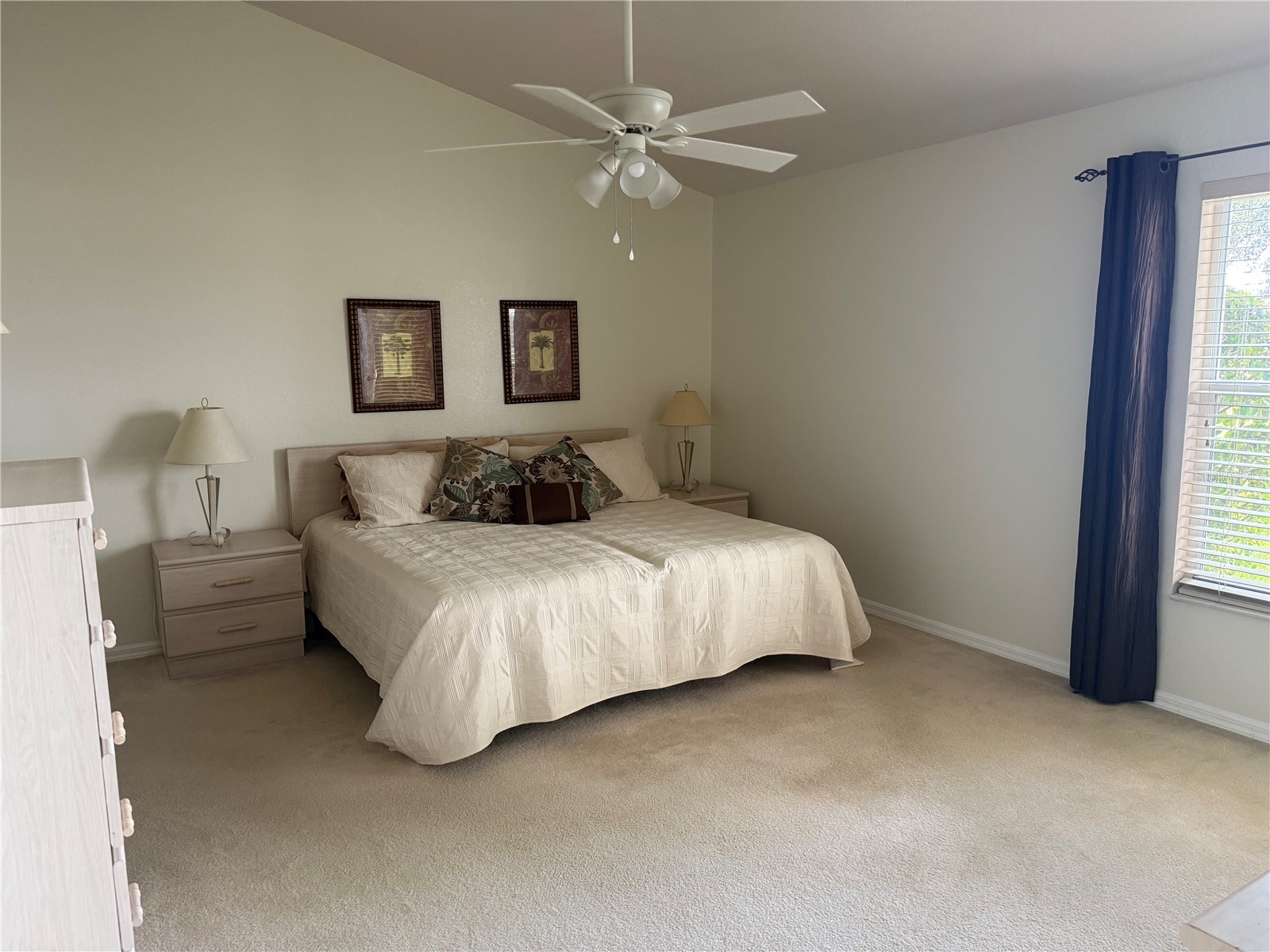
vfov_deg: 56.8
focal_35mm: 24
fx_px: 881
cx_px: 635
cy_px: 476
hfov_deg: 71.6
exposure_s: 1/60
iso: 250
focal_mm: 6.76
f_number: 1.78
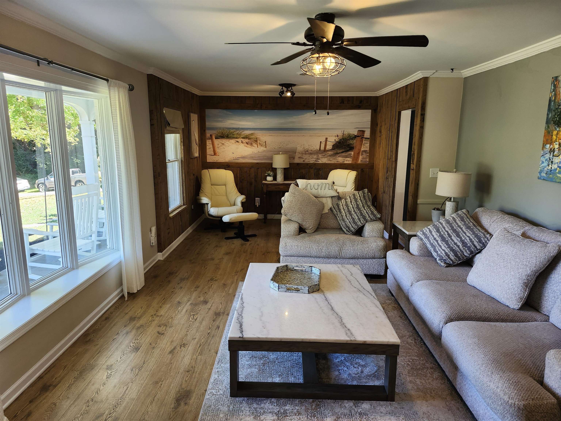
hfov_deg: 73.9
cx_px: 280
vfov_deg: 58.9
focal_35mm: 23
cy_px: 210
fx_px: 373
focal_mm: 5.54
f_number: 1.8
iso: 160
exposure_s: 1/120
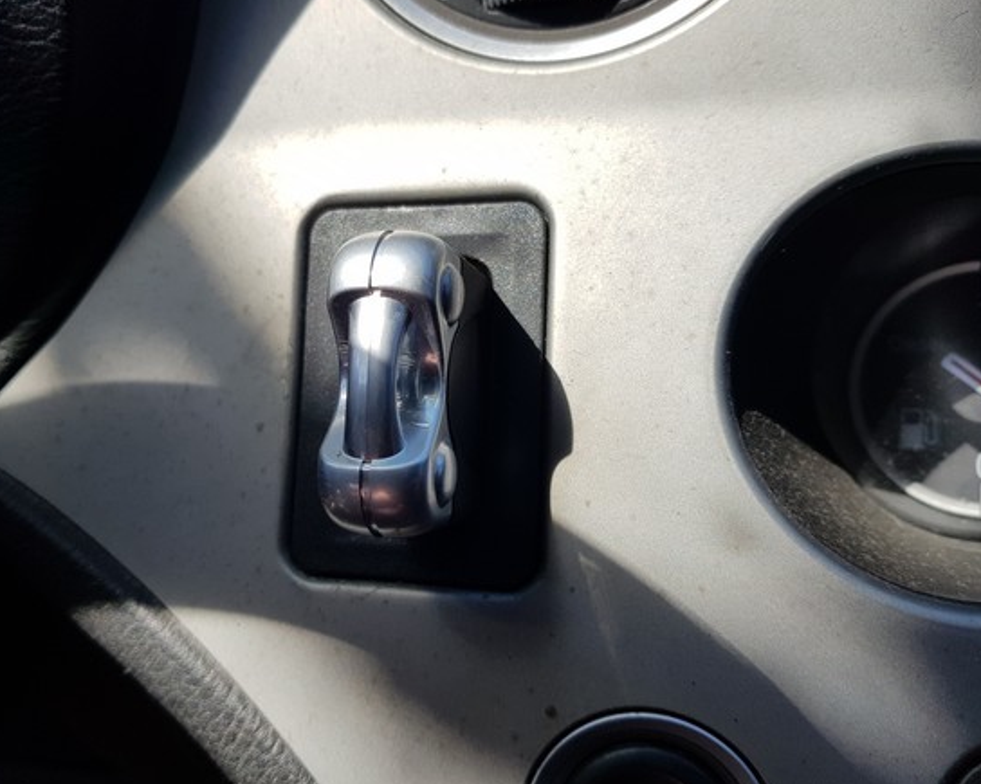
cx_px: 472
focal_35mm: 28
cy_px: 393
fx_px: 813
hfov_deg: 62.2
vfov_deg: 51.5
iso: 40
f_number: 1.7
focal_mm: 4.2
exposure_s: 1/1096
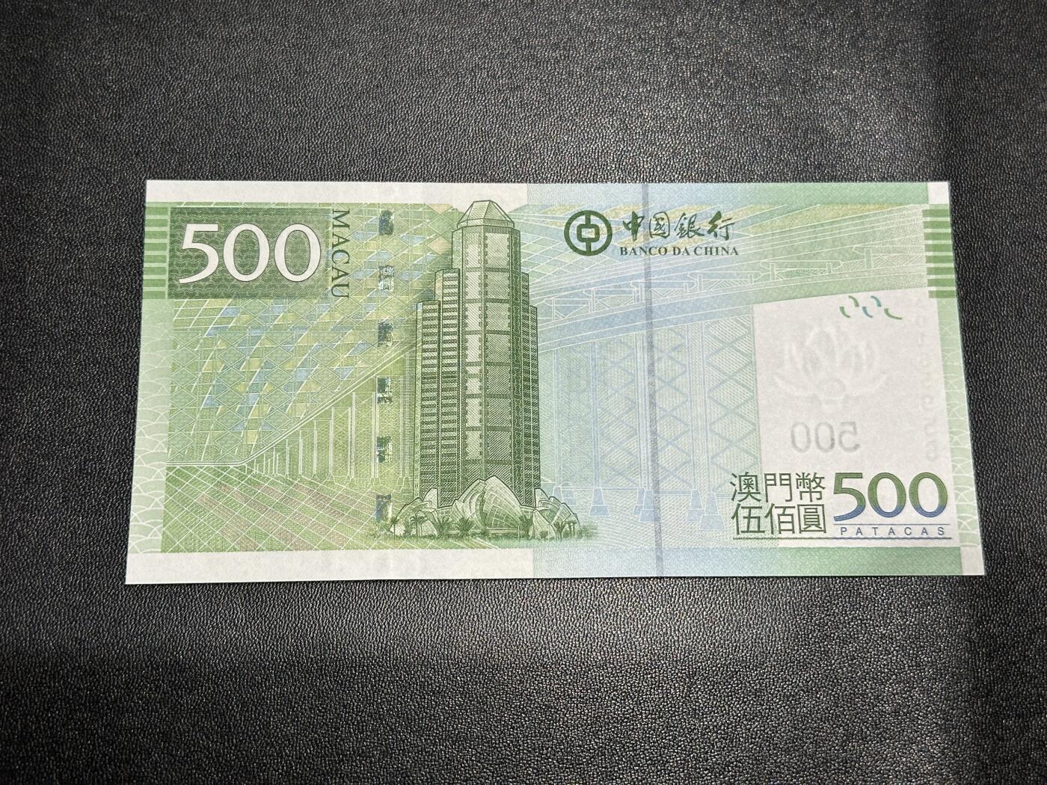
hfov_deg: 39.7
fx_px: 1452
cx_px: 524
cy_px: 392
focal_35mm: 48
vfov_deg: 30.3
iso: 80
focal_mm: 6.86
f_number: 1.78
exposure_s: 1/50
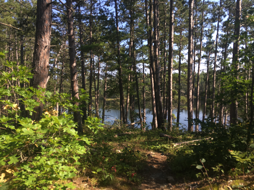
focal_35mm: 29
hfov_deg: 61.7
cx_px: 127
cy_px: 95
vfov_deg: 48.2
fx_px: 213
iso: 25
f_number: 2.2
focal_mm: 4.15
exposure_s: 1/379
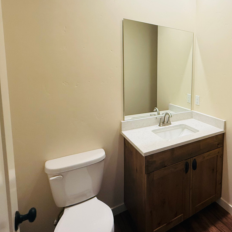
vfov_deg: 66.3
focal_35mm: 23
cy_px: 88
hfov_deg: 61.6
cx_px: 186
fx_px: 174
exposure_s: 1/120
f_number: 2.2
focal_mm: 2.22
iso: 200
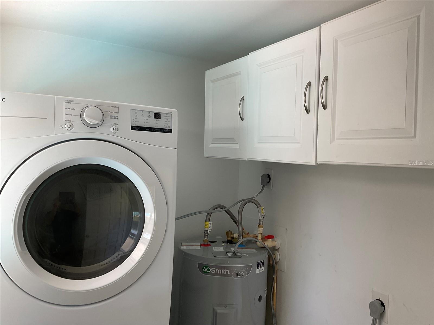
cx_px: 217
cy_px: 162
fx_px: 364
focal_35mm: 29
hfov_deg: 61.7
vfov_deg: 48.2
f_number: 1.8
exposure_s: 1/60
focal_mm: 3
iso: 40
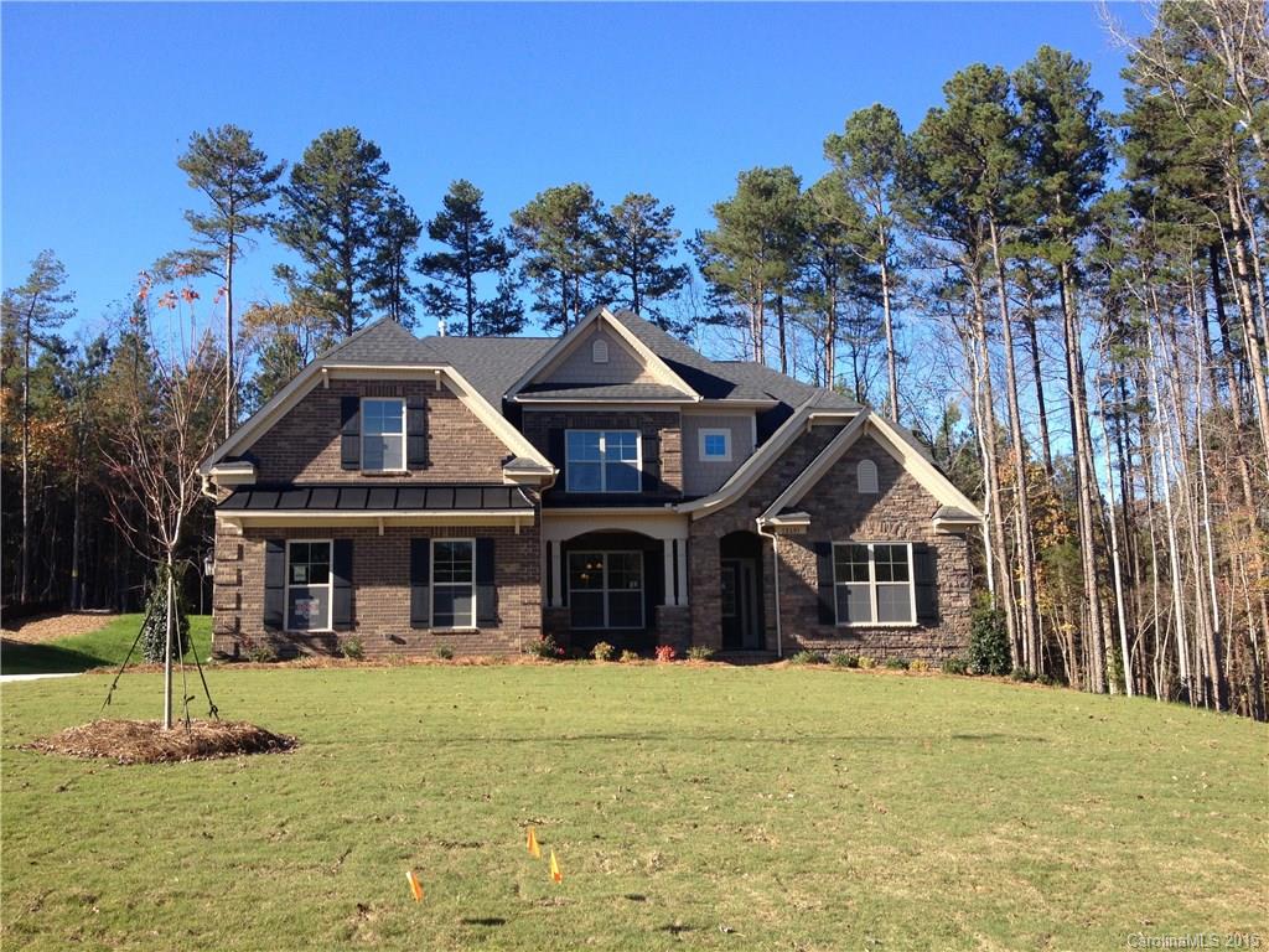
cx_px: 634
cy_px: 476
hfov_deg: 52.6
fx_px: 1283
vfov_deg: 40.7
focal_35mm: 35
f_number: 2.4
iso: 50
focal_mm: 4.28
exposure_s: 1/681
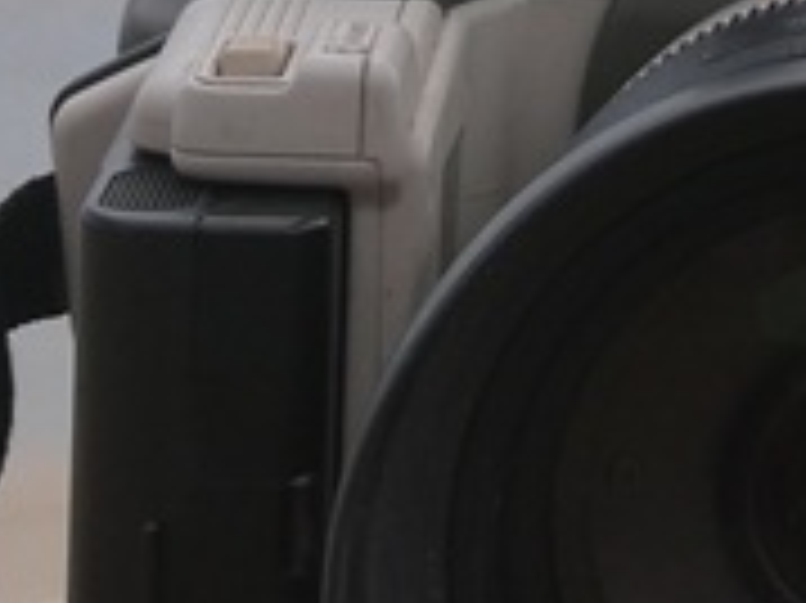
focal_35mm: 286
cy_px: -184
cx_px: 892
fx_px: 6655
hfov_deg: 6.9
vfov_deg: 5.2
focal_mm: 9
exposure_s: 1/100
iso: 80
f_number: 4.1
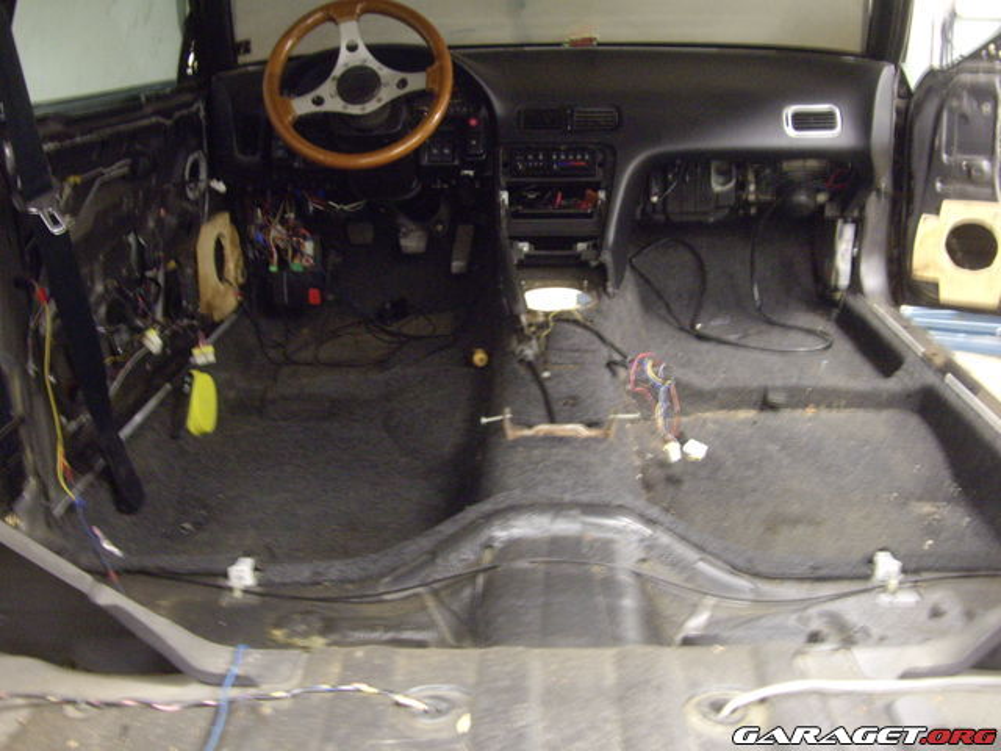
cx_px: 500
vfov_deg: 37.7
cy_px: 376
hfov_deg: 49.0
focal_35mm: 38
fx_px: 1099
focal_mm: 7.9
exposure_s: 1/5
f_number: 2.8
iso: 400
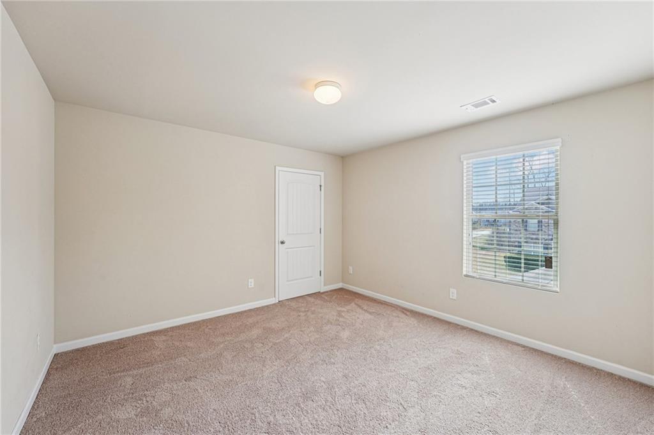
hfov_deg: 104.3
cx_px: 327
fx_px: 254
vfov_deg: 81.1
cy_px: 218
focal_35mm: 14
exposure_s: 1/30
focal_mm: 14
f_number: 8
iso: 320
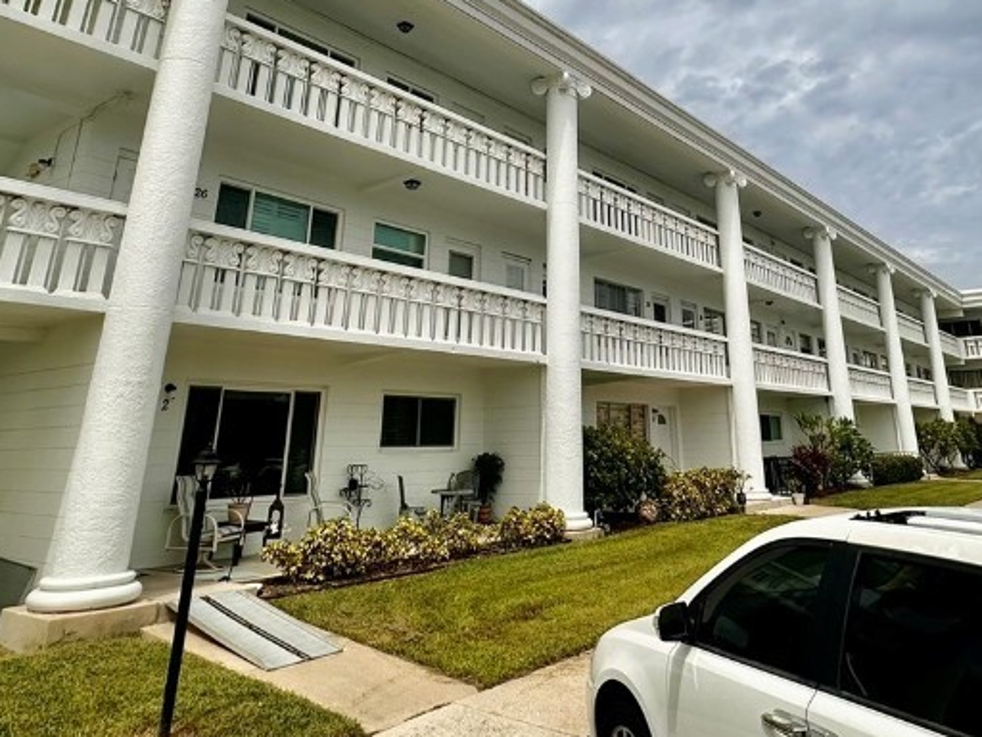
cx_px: 572
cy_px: 131
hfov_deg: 63.1
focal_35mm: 28
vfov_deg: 46.7
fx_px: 794
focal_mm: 2.22
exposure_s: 1/5556
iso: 50
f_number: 2.2
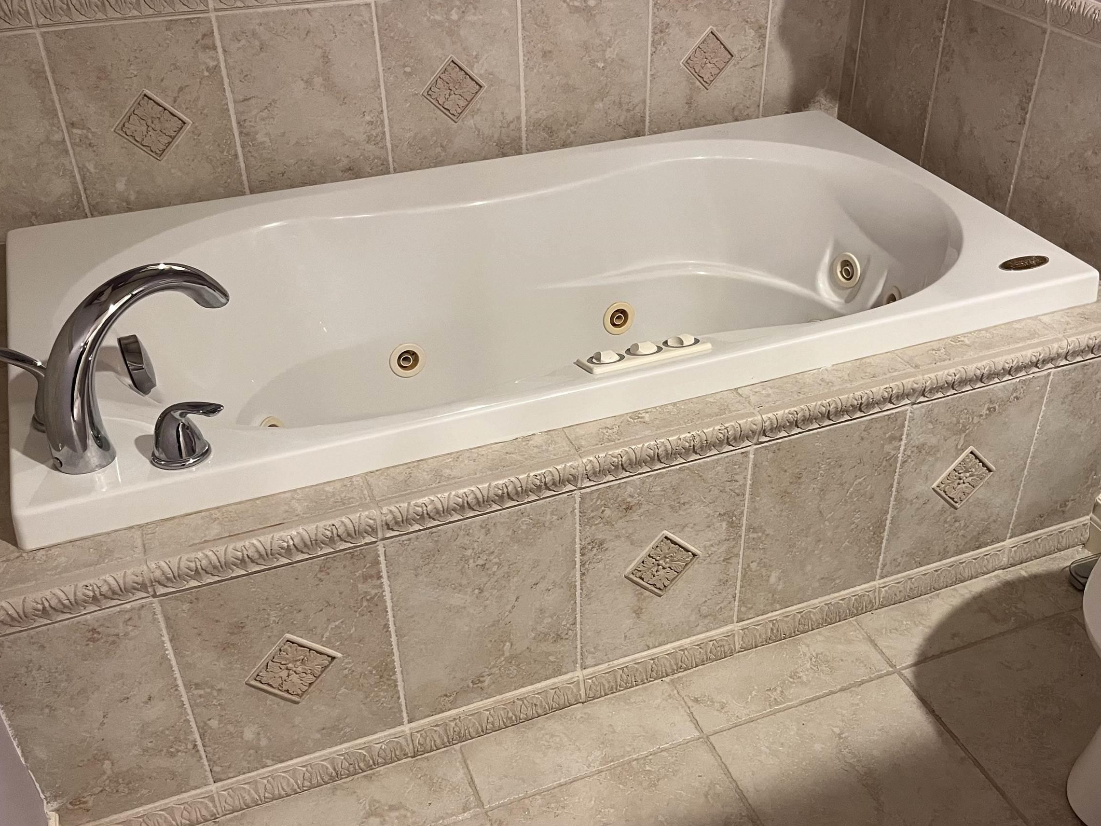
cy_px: 459
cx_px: 622
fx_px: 1113
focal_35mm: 35
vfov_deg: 40.6
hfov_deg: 52.5
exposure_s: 1/60
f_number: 1.6
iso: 250
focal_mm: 5.1
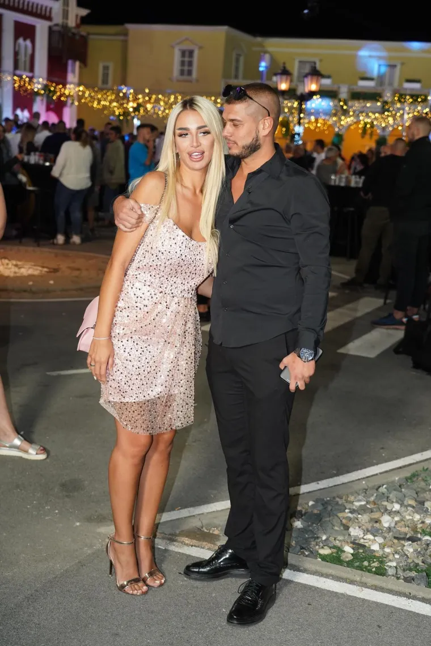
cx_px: 216
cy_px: 323
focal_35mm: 50
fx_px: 898
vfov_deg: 39.6
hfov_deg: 27.0
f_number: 4
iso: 2000
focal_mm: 50
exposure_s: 1/200
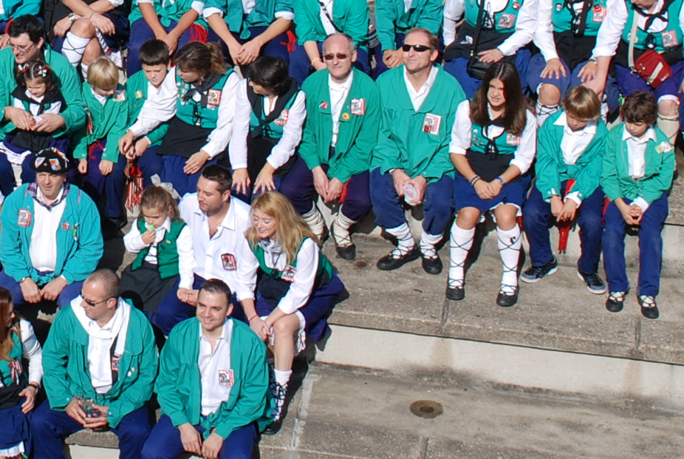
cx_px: -11
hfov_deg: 16.4
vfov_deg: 11.1
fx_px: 2322
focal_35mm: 122
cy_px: -66
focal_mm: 26
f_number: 8
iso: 100
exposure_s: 1/250
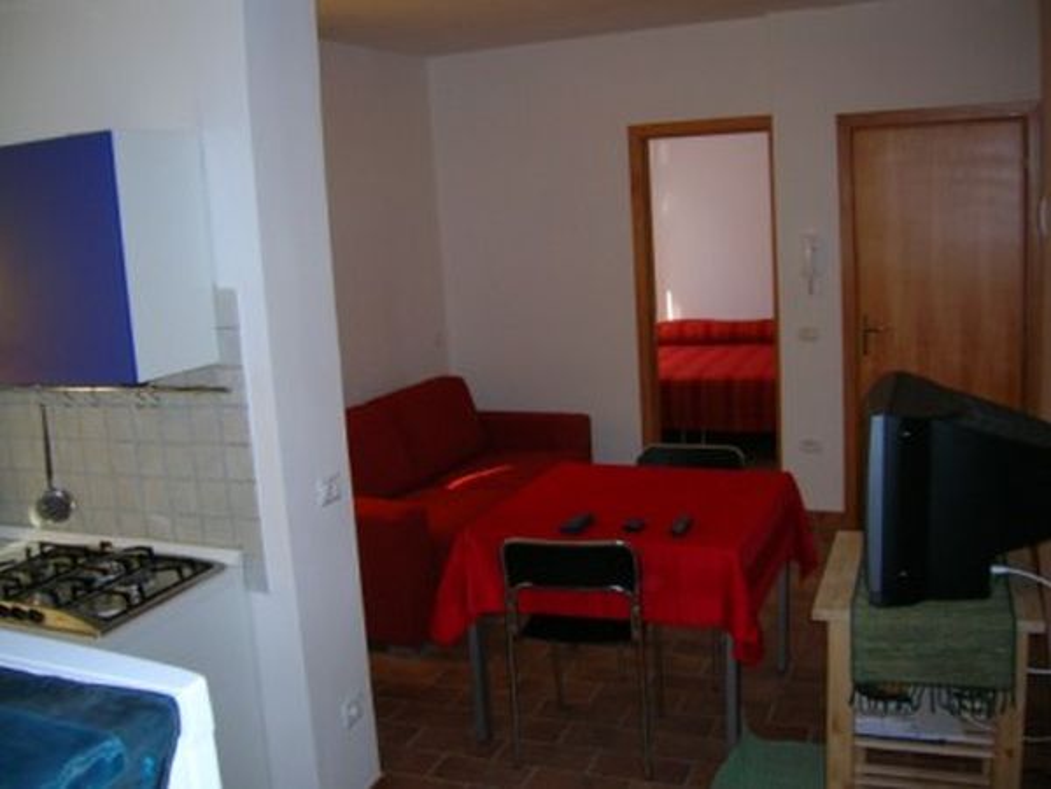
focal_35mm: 34
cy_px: 394
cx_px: 526
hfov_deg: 54.0
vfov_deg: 41.8
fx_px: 1032
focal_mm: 5.7
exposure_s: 1/60.1
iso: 63
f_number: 2.9
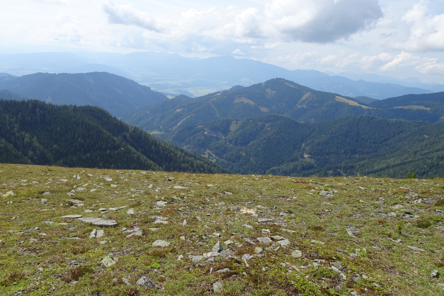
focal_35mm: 30
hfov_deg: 61.8
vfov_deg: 43.5
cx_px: 198
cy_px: 132
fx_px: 370
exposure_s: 1/1000
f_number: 3.5
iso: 80
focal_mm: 4.1
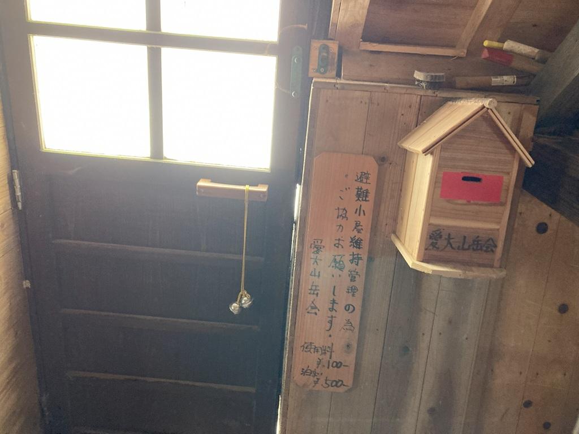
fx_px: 468
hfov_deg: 63.4
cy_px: 217
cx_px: 290
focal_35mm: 28
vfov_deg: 49.7
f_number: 1.8
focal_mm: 4
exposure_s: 1/30
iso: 400
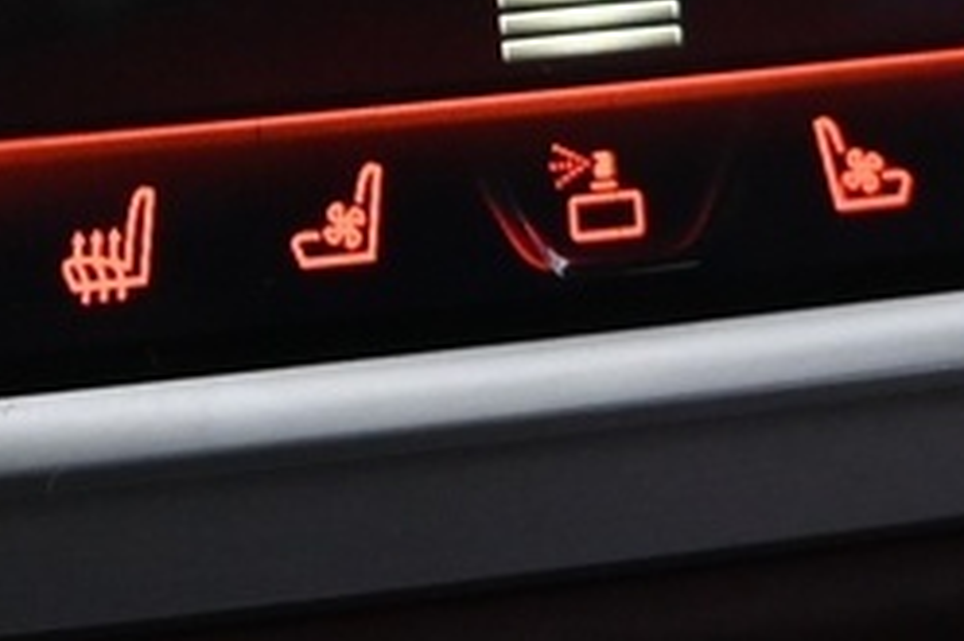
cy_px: -645
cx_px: -183
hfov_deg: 12.8
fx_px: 4201
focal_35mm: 157
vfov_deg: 8.3
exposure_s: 1/25
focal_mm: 16
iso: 1100
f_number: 3.5
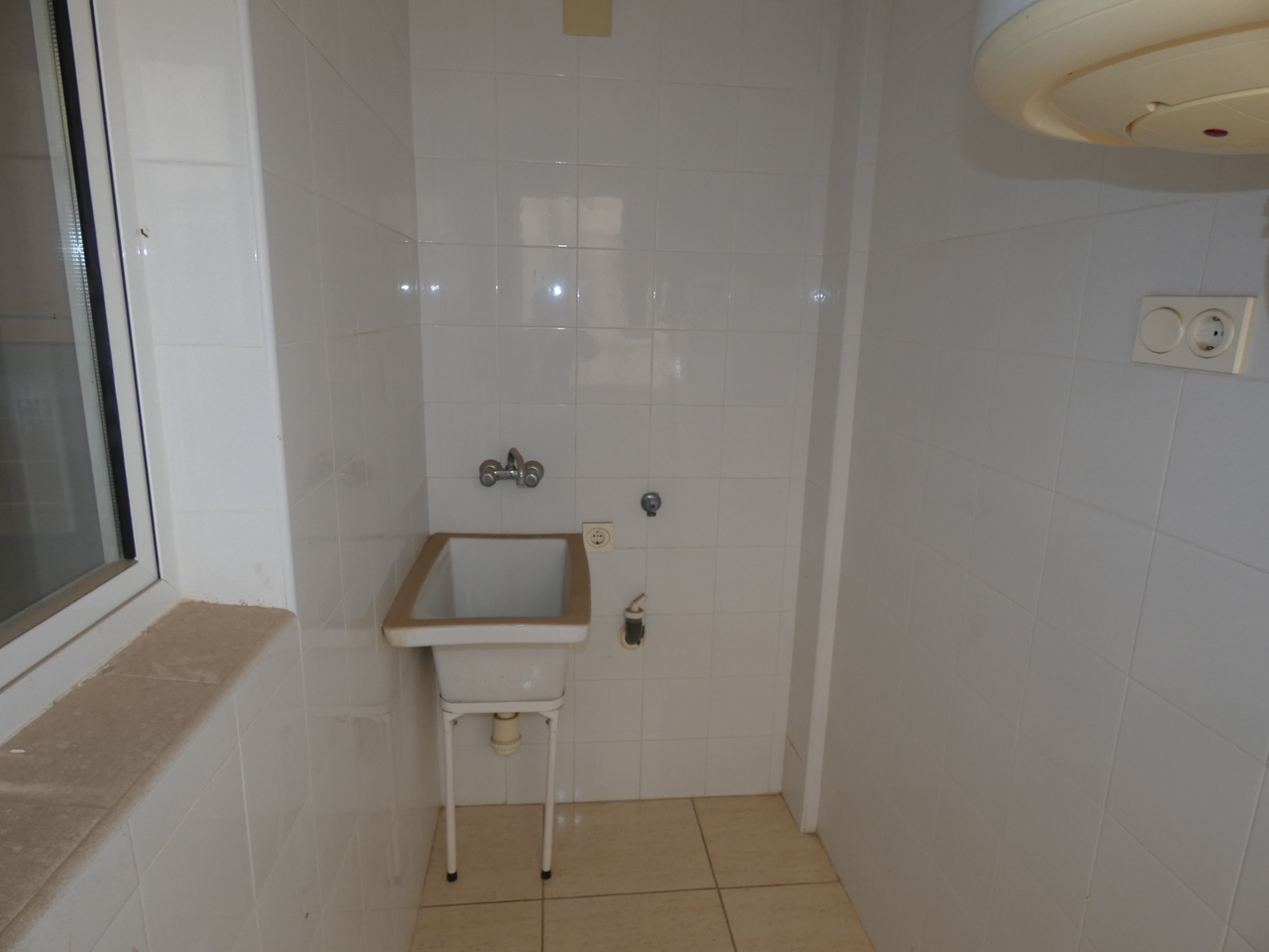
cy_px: 476
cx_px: 634
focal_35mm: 20
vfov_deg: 66.0
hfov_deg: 81.7
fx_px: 733
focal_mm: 3.6
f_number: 2.8
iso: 80
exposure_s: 1/60
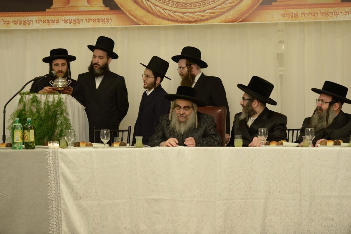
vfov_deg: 14.9
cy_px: 117
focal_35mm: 92
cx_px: 176
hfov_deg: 22.1
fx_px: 897
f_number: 2.8
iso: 1600
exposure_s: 1/125
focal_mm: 92
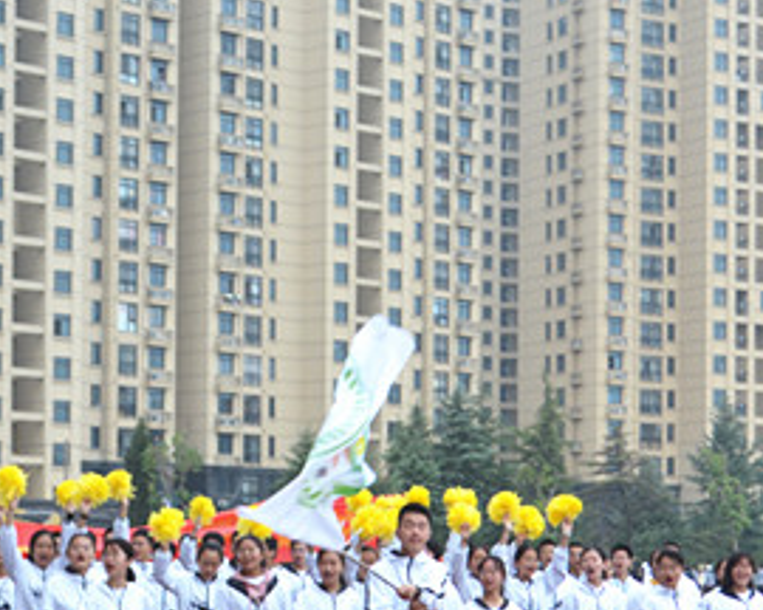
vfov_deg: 15.3
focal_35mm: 100
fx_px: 2258
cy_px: 493
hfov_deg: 19.1
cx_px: 480
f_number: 5.6
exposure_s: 1/125
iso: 320
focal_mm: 32
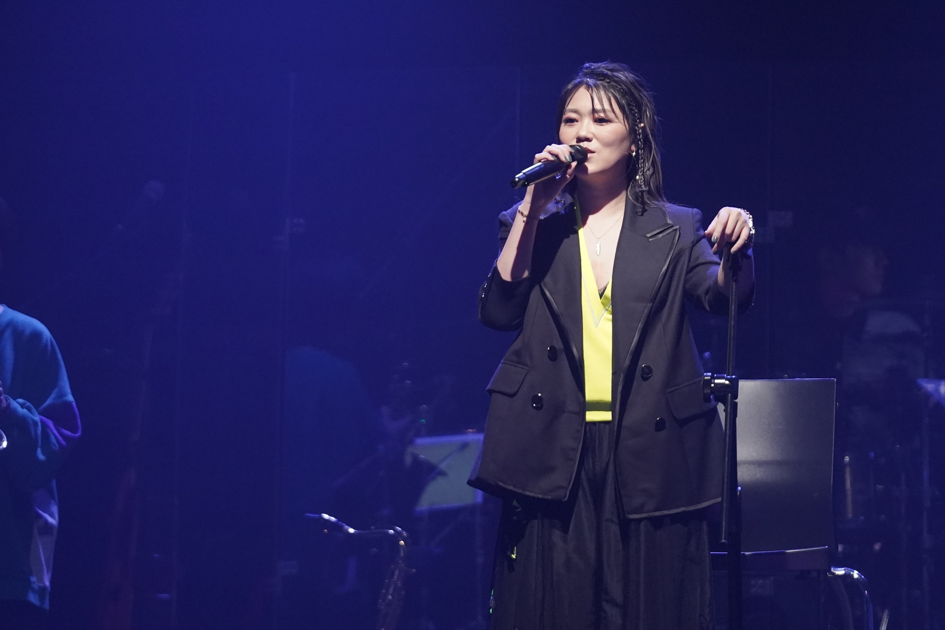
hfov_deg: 6.9
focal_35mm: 300
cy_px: 315
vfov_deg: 4.6
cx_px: 472
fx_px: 7875
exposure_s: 1/200
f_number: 2.8
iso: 5000
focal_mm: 200
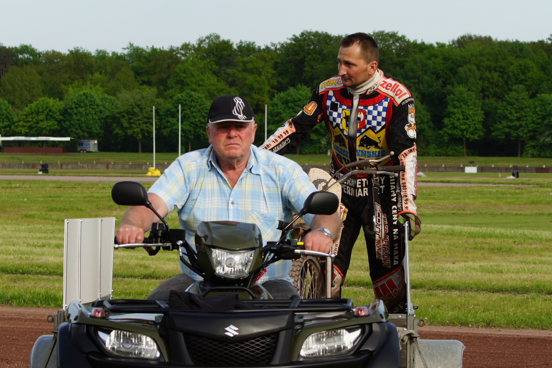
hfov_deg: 19.5
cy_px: 184
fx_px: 1610
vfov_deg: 13.0
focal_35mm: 105
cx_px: 276
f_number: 8
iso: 200
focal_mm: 70
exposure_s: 1/400
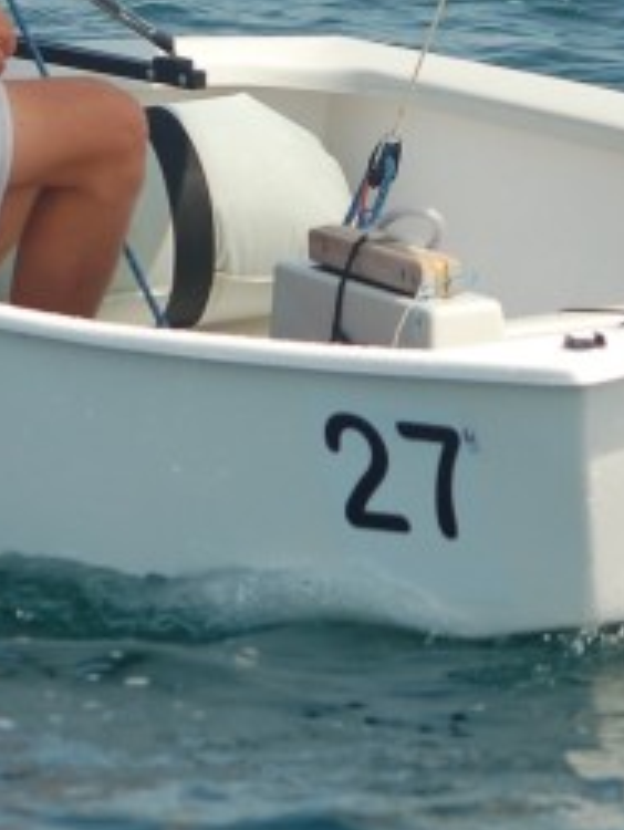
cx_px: 365
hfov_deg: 3.3
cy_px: 105
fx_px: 10880
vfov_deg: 4.4
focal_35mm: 453
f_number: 6.3
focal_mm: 105
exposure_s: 1/640
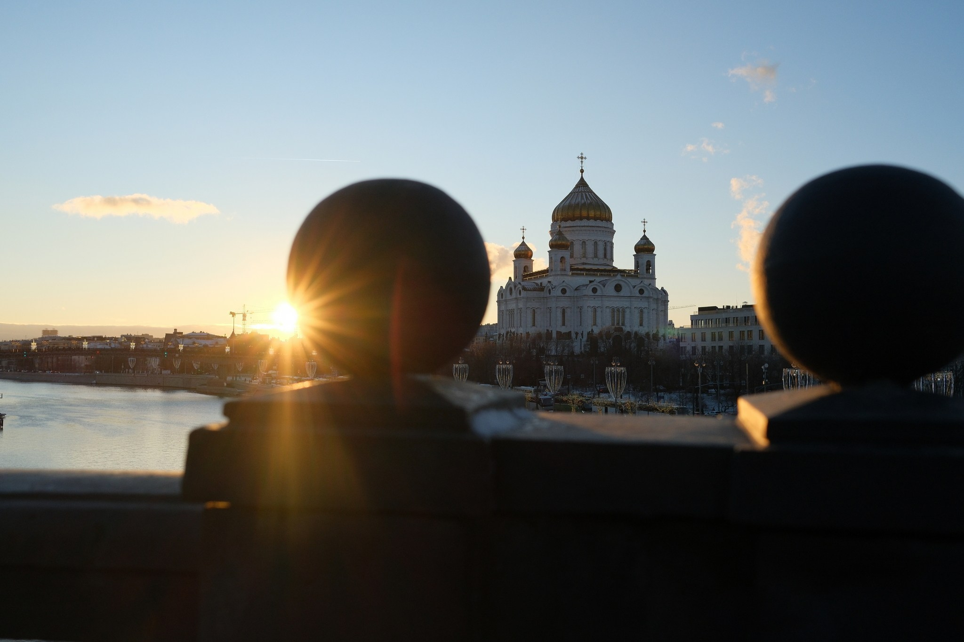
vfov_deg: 37.8
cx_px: 482
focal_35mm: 35
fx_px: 937
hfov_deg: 54.4
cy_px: 321
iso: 800
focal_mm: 23
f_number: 5.6
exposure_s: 1/1500
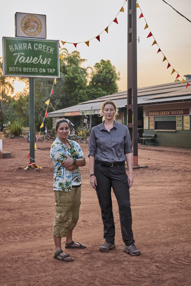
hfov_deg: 27.0
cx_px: 96
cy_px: 143
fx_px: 398
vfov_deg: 39.6
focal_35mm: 50
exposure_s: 1/320
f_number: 5.6
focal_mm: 50
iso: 800
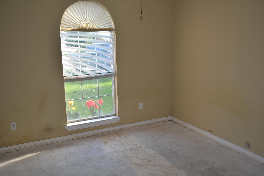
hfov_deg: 57.2
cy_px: 88
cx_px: 132
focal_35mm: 33
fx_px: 242
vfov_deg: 40.0
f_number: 3.8
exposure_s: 1/80
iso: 100
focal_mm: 22
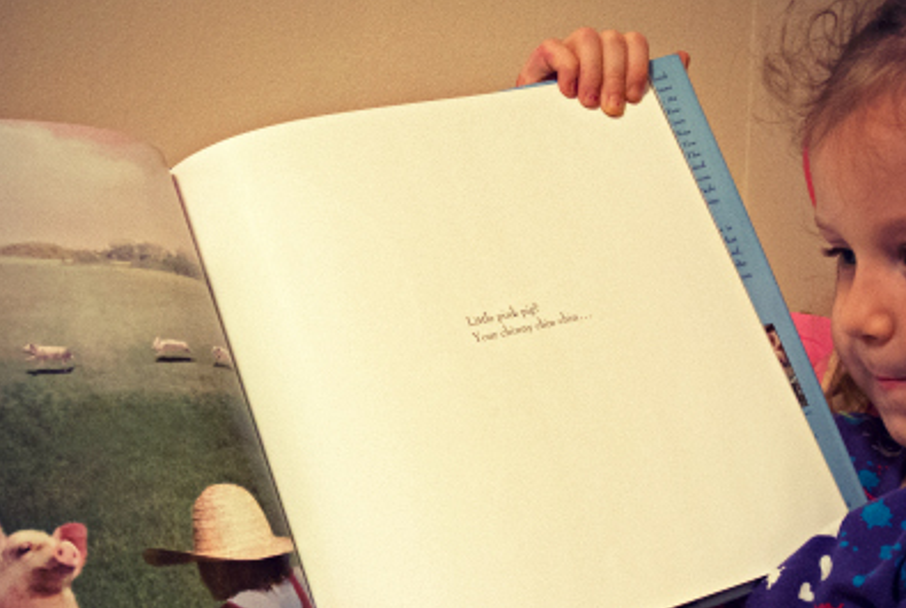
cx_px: 452
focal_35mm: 62
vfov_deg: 22.0
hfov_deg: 32.3
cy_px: 366
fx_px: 1563
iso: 1100
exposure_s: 1/15
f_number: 4.5
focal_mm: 18.2
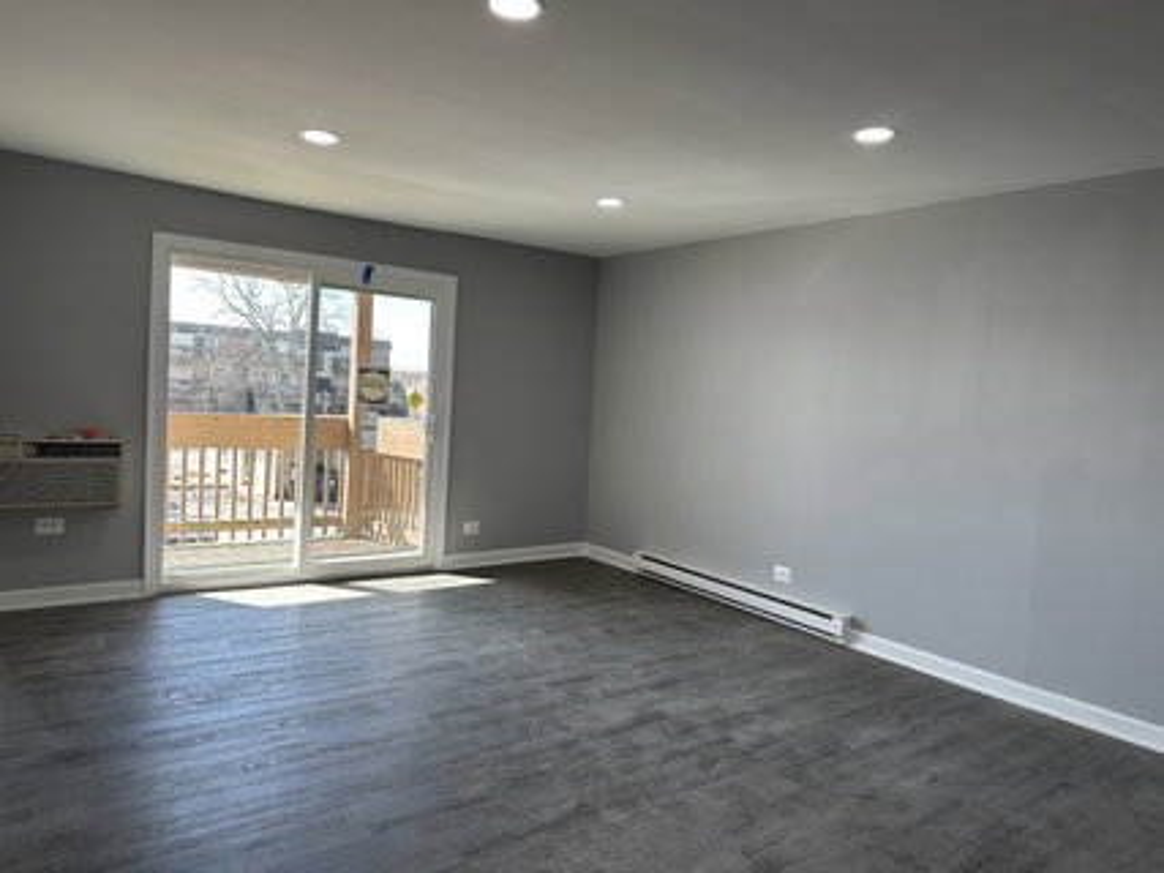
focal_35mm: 24
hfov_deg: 71.6
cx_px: 582
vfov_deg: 56.8
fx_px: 807
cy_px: 436
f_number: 1.78
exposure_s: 1/165
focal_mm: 6.86
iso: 80
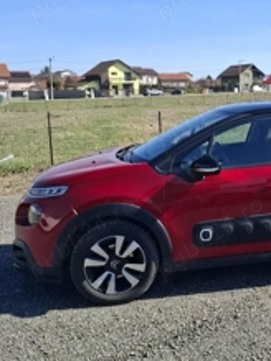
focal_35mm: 42
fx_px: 439
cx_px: 243
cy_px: 129
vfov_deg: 44.3
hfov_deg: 32.6
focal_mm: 5.54
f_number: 1.8
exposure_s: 1/1667
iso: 50
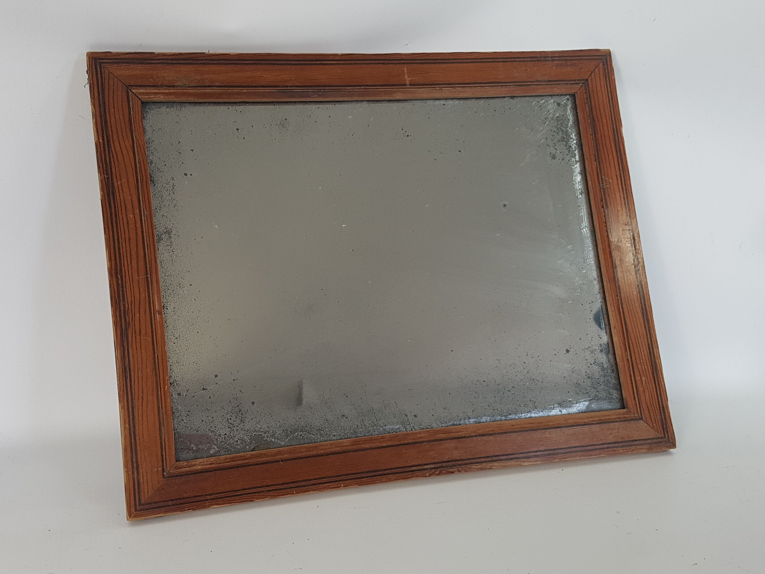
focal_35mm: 26
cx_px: 382
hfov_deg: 67.3
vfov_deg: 53.1
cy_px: 287
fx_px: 575
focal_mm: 4.2
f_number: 1.7
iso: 80
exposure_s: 1/50
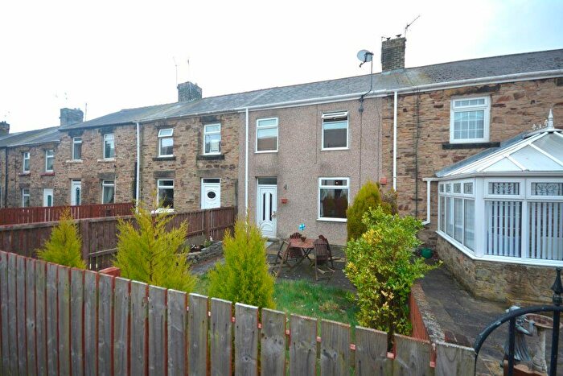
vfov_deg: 77.4
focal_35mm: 15
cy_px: 188
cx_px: 282
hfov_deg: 100.4
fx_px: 235
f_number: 5.6
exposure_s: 1/125
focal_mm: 10
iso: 320
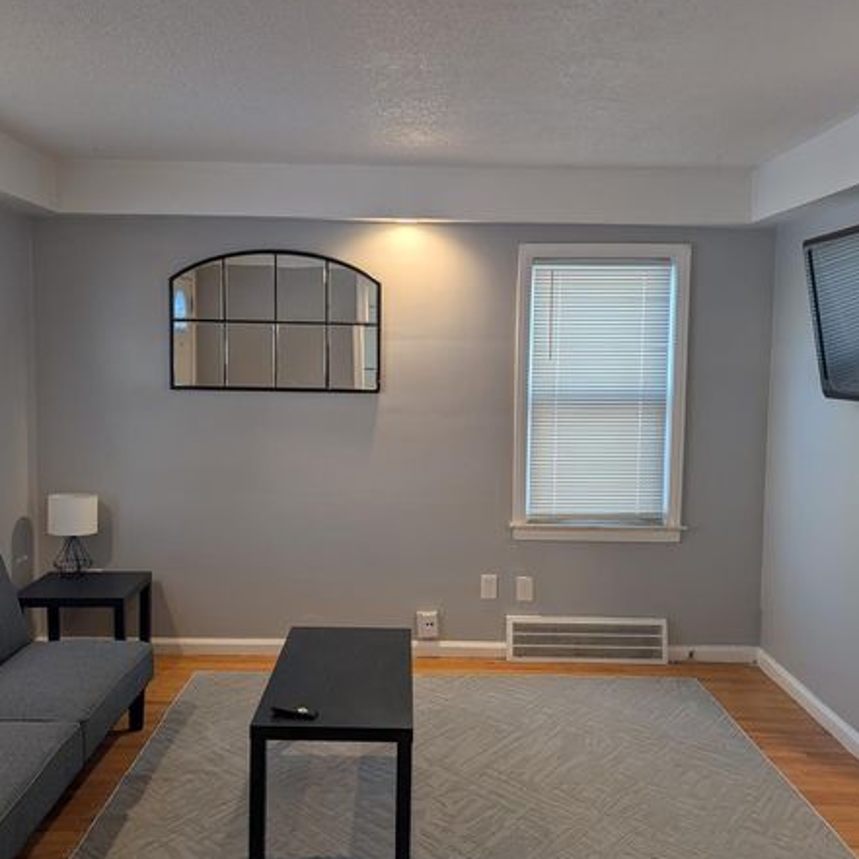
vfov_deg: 51.1
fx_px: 898
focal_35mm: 32
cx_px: 390
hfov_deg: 51.0
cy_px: 434
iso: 23
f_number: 1.68
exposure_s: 1/154
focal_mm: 6.9
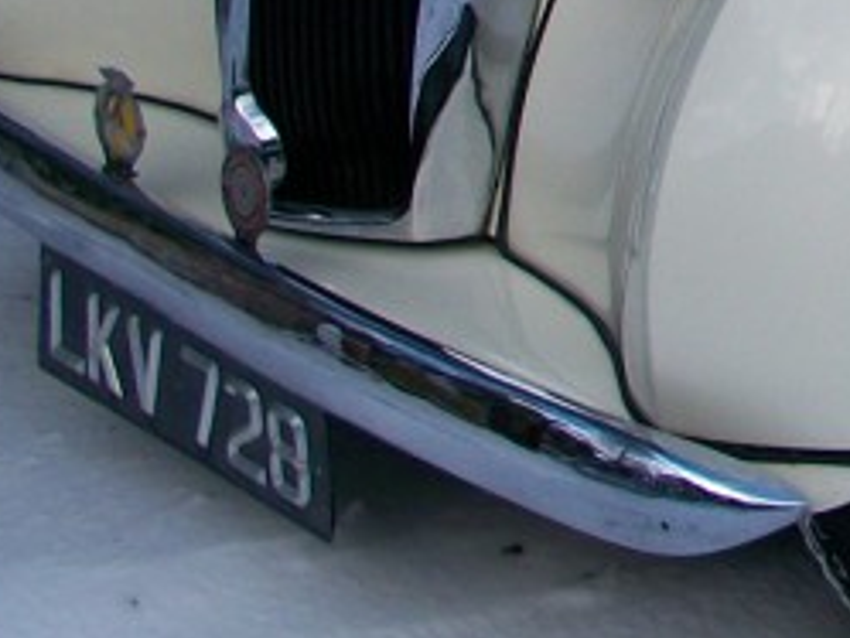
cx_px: 1423
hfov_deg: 12.7
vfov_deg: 9.9
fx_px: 3538
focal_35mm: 144
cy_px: -413
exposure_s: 1/640
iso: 80
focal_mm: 6.3
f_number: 3.1
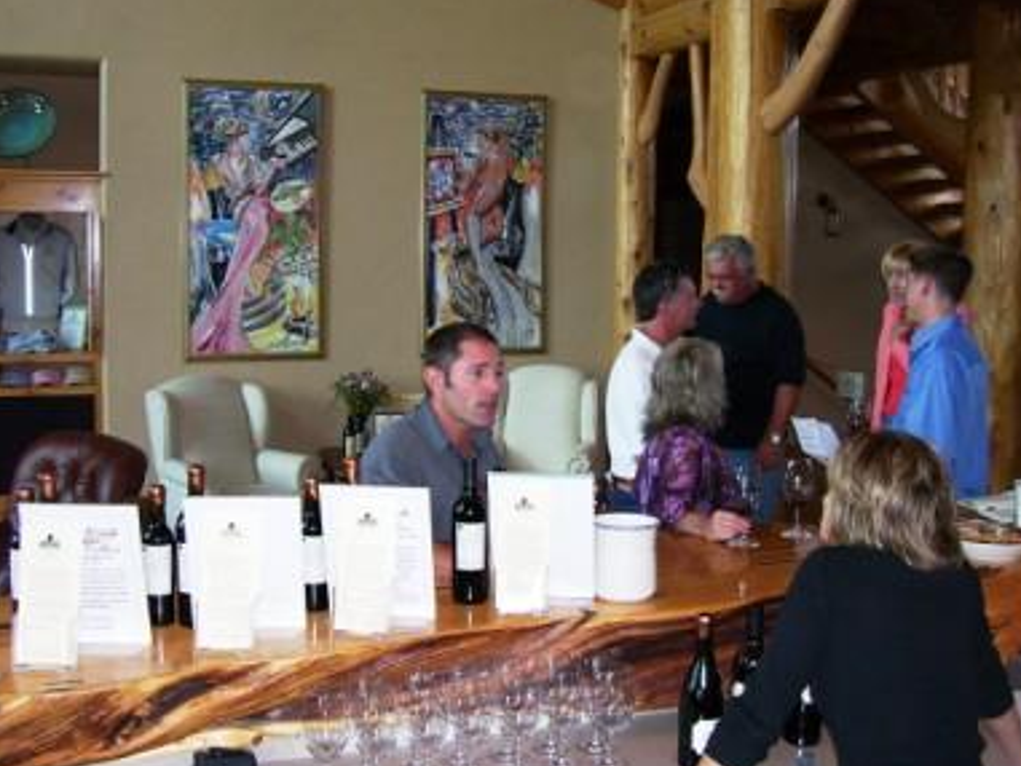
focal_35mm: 40
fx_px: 1180
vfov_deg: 36.0
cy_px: 351
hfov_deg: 46.7
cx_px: 549
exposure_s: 1/60
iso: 80
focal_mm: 5.6
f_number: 2.7
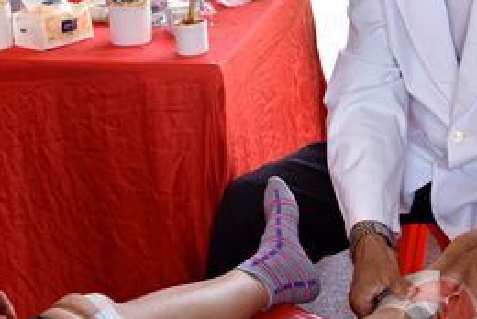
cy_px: 38
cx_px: 204
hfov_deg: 33.3
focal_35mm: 60
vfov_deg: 22.2
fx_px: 796
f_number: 6.3
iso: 250
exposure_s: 1/100
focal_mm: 30
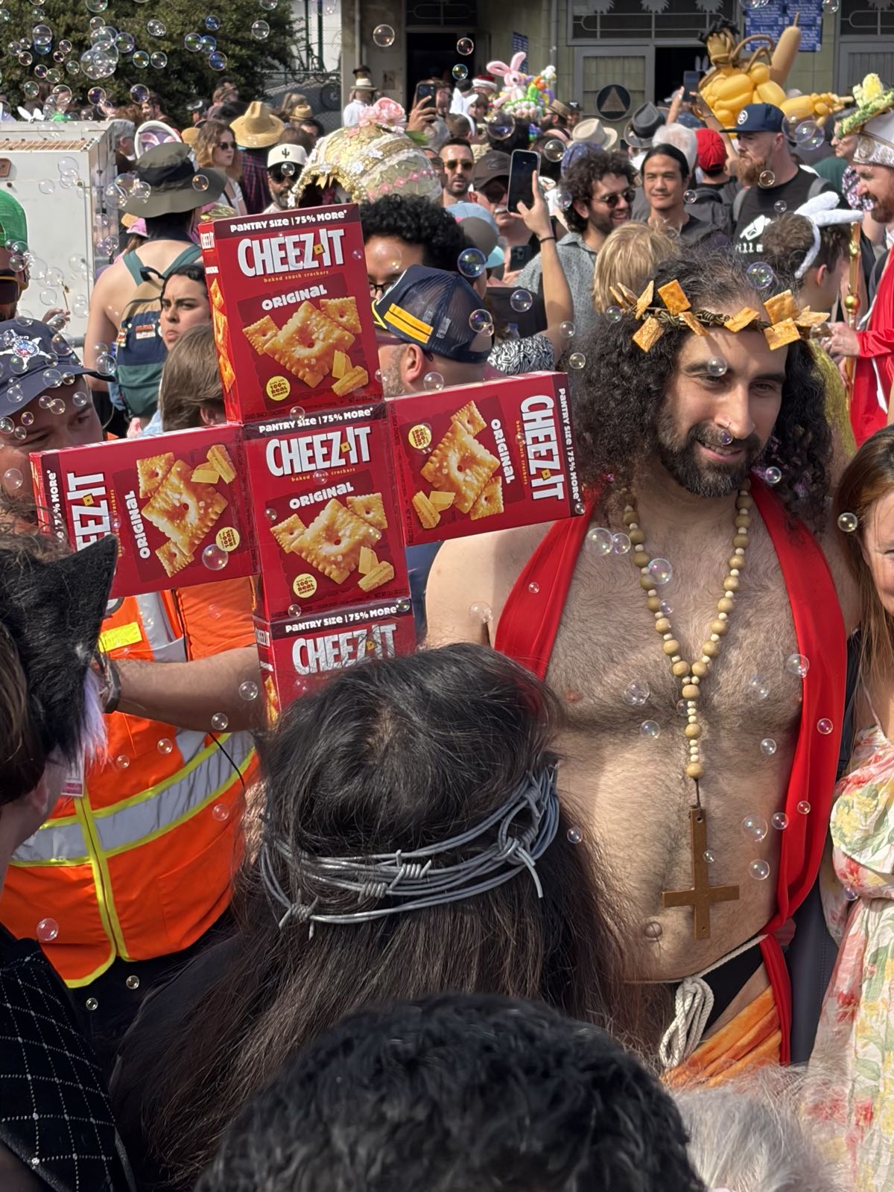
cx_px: 447
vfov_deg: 36.8
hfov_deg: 28.0
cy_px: 596
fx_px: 1791
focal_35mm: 52
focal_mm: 5.96
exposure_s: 1/1957
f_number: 1.6
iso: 32
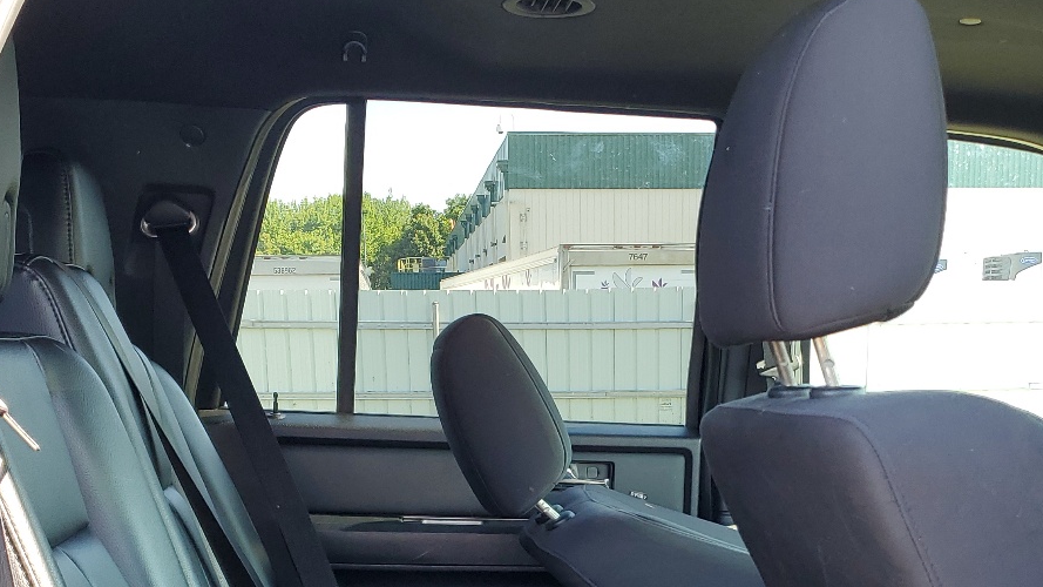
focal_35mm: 51
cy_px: 578
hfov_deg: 40.5
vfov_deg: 22.6
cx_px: 568
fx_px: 1410
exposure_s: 1/139
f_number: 1.5
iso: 50
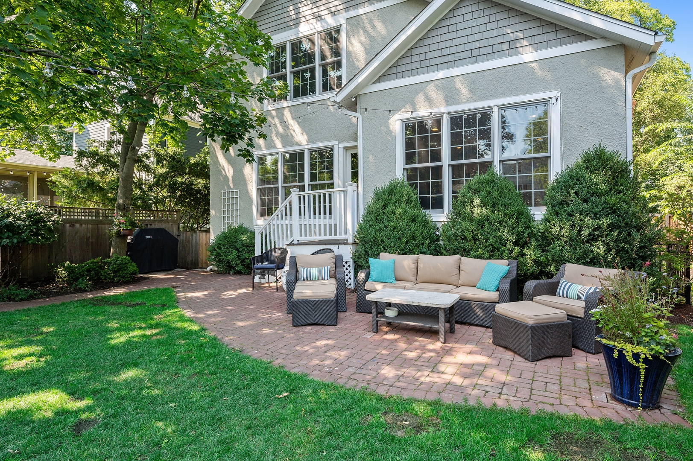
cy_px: 230
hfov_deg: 85.5
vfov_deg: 63.2
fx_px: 375
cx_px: 346
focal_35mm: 20
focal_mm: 19.5
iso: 200
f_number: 8
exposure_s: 1/30
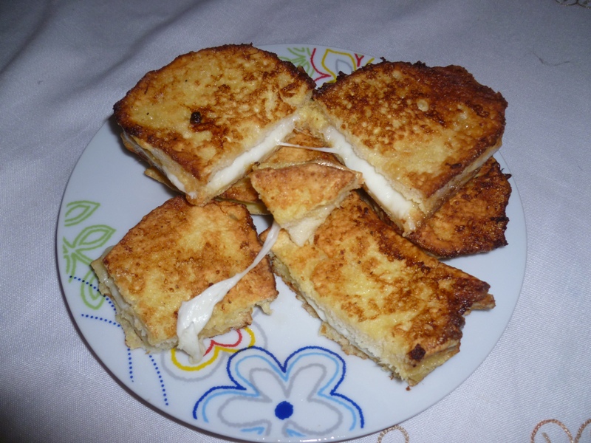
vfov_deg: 49.7
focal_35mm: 28
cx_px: 296
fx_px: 478
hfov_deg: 63.4
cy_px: 222
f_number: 2.8
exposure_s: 1/10
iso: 100
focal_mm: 5
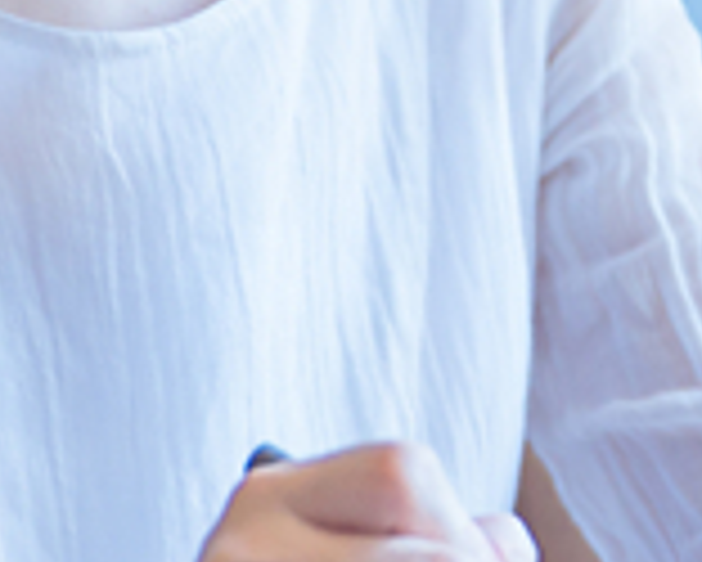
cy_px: -63
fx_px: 5800
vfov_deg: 5.5
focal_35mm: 279
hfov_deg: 6.9
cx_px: 644
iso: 800
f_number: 2.8
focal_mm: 58
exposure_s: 1/125
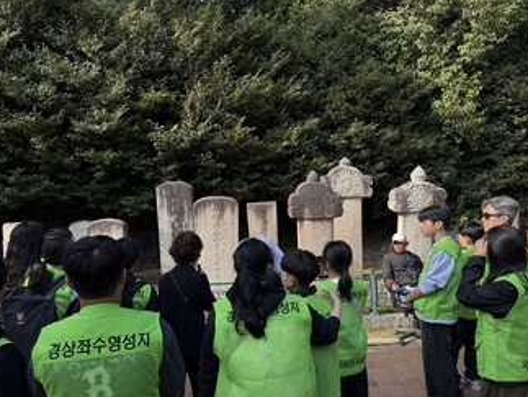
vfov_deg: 53.1
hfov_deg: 67.2
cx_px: 275
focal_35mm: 26
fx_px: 397
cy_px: 208
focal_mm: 6.76
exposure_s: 1/632
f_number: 1.78
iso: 80
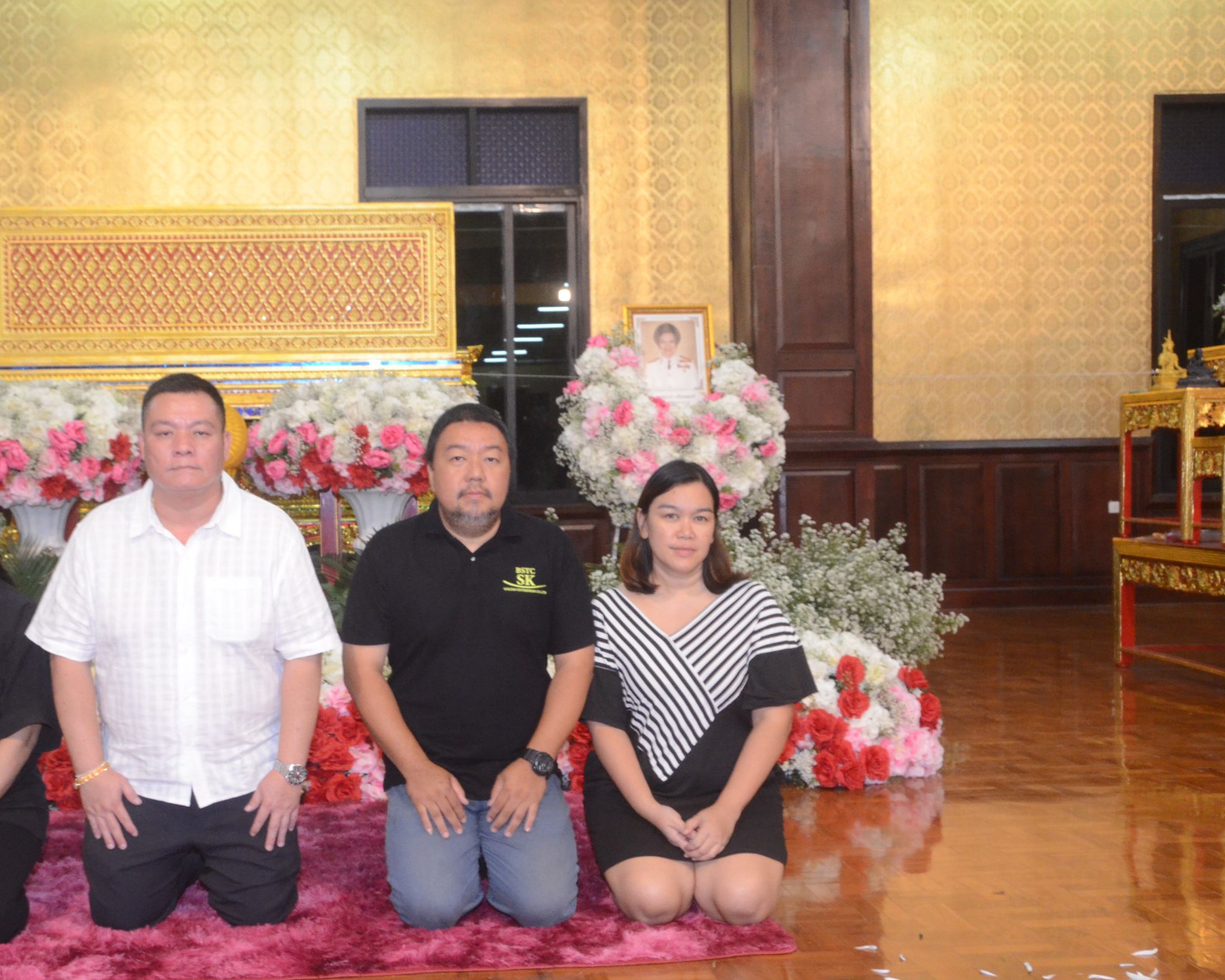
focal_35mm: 43
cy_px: 495
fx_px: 1559
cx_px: 454
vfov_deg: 34.9
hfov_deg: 42.6
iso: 2500
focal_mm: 24
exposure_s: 1/60
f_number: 9
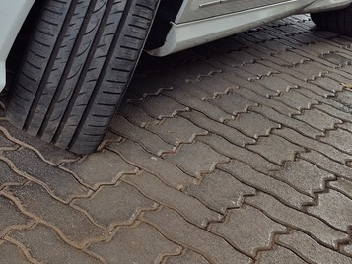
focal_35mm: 66
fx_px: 671
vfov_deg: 19.9
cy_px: -108
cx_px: -8
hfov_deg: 27.5
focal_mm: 5.4
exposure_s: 1/403
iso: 25
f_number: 1.8
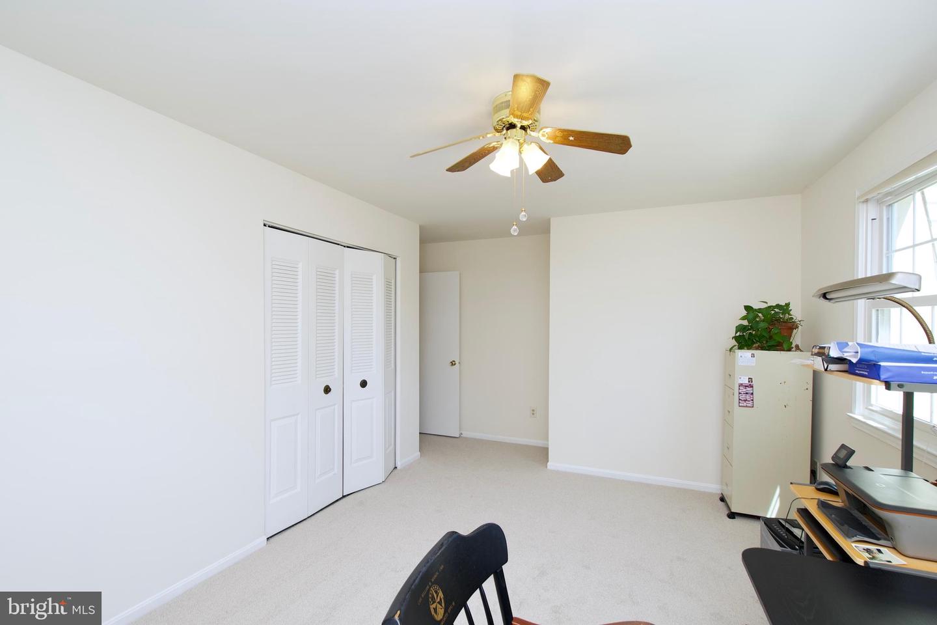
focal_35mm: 15
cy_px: 312
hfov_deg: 100.4
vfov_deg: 77.3
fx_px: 390
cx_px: 468
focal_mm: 10
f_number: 7.1
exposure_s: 1/50
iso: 320
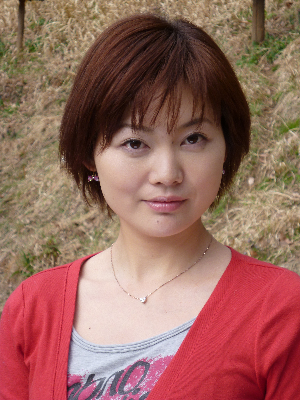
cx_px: 150
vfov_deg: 16.4
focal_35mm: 120
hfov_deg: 12.3
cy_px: 200
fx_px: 1387
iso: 100
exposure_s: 1/100
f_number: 5.9
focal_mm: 21.5
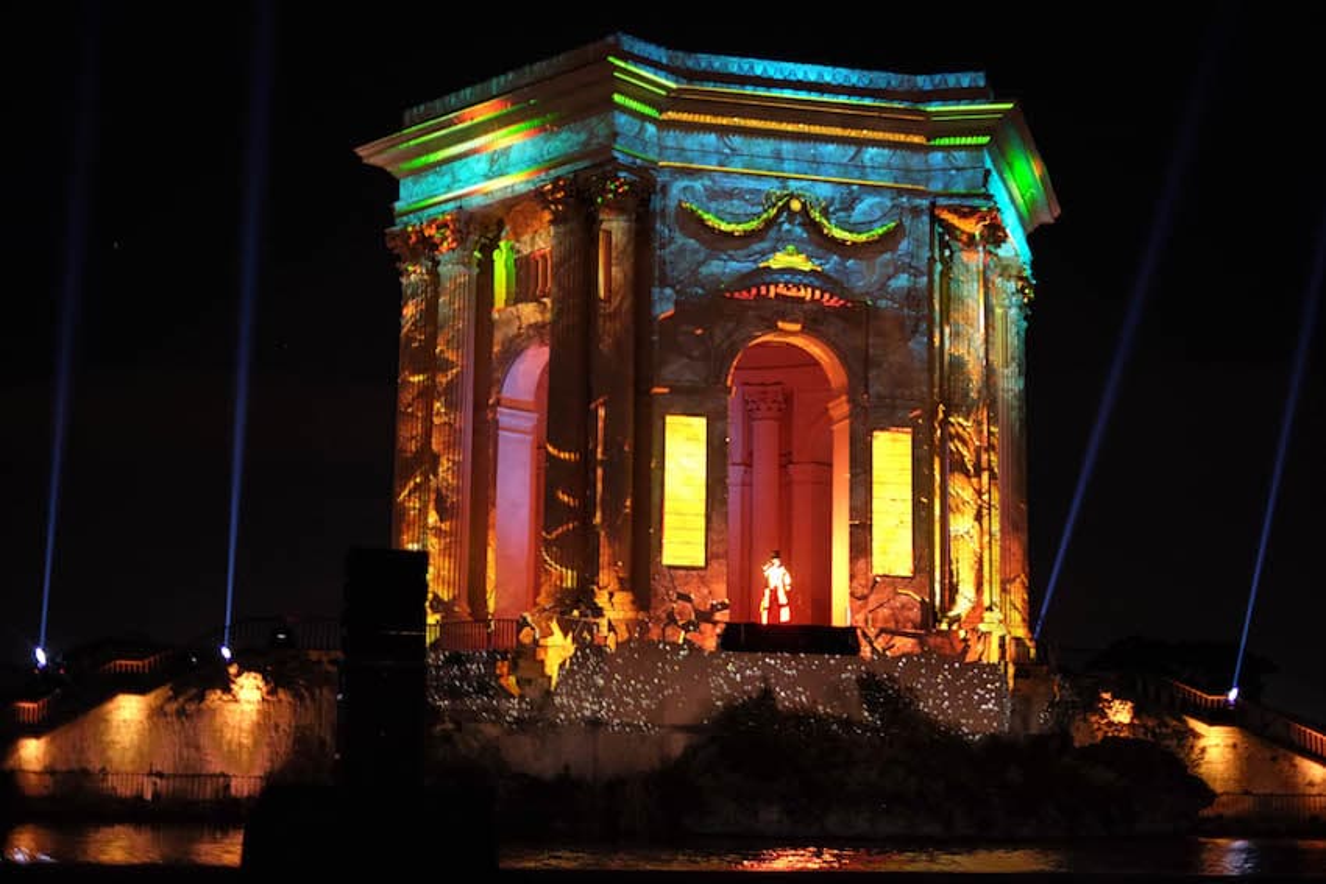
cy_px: 442
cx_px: 663
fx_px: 1952
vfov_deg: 25.5
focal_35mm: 53
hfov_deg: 37.5
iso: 800
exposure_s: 1/9
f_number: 1.4
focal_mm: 35
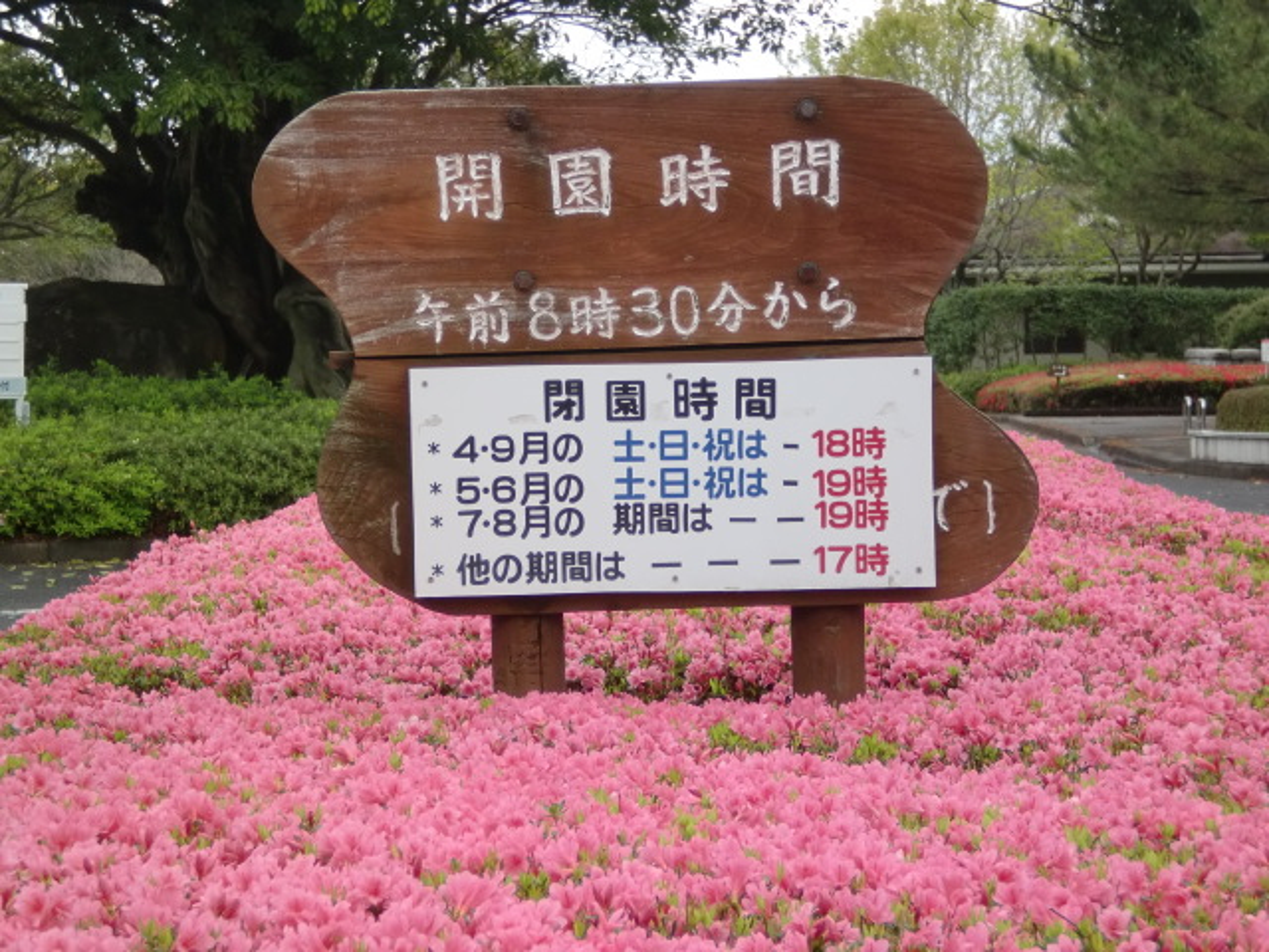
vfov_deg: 14.0
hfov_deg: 18.5
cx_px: 634
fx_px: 3886
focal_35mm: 106
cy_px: 476
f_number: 5.9
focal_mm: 18.9
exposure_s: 1/100
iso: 100
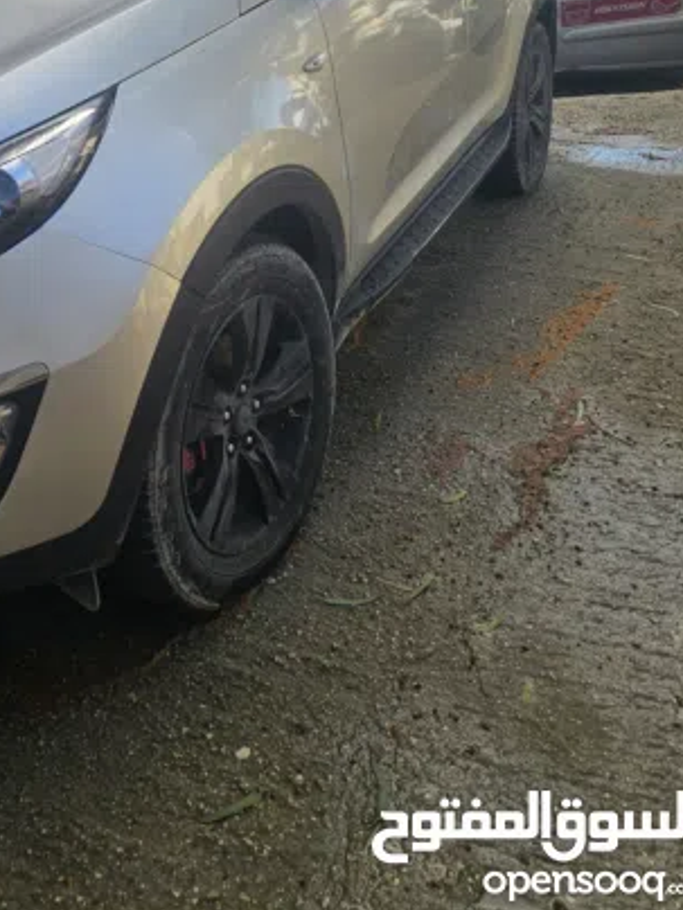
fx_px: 1079
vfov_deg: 43.0
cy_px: 144
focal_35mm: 41
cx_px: 147
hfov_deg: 34.2
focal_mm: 6.3
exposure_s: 1/332
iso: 10
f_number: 1.7
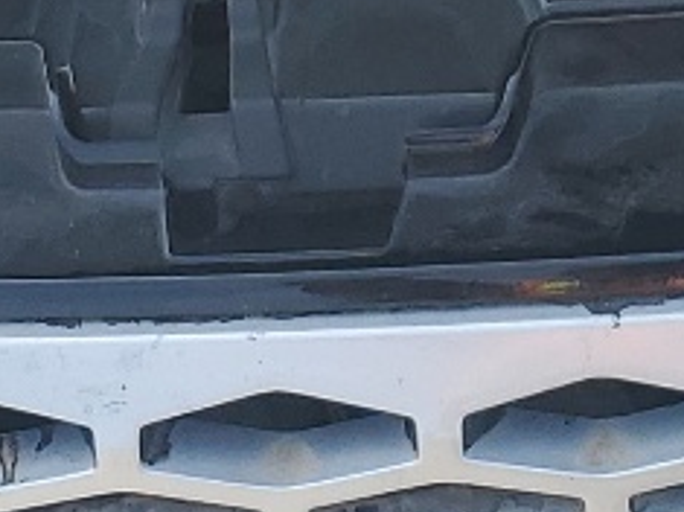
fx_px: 3496
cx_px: 646
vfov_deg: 8.2
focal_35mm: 177
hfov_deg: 11.1
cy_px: -239
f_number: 1.5
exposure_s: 1/1111
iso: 50
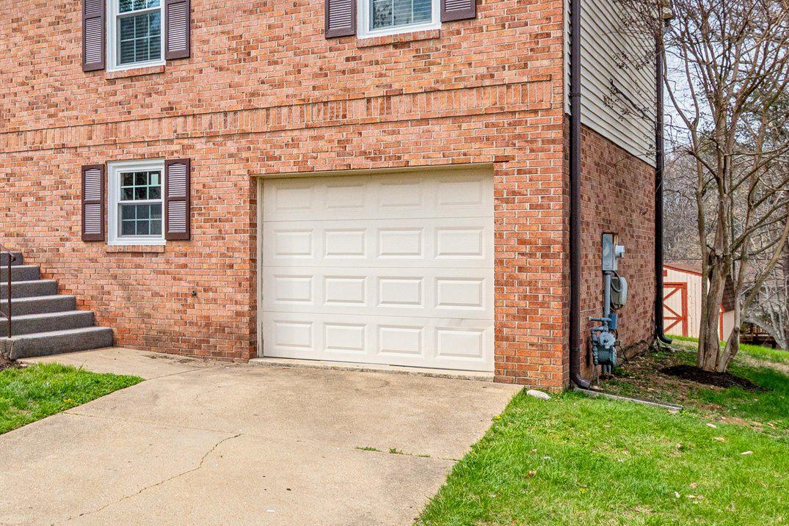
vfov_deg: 32.4
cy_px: 95
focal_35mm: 40
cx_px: 117
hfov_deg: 45.1
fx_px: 877
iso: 400
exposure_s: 1/1250
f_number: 8
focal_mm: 14
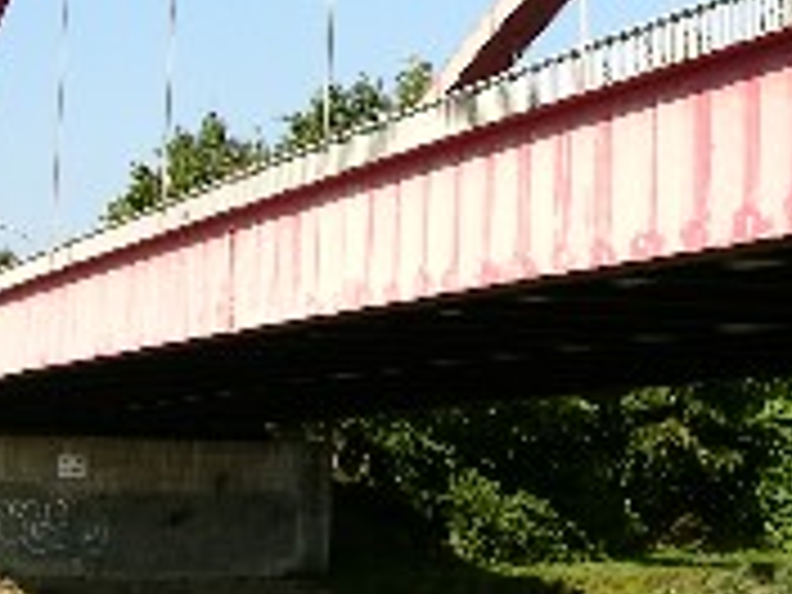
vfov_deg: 12.5
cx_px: 794
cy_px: 18
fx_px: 2677
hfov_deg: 16.5
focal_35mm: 117
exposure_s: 1/131
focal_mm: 8.9
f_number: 7.1
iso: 50
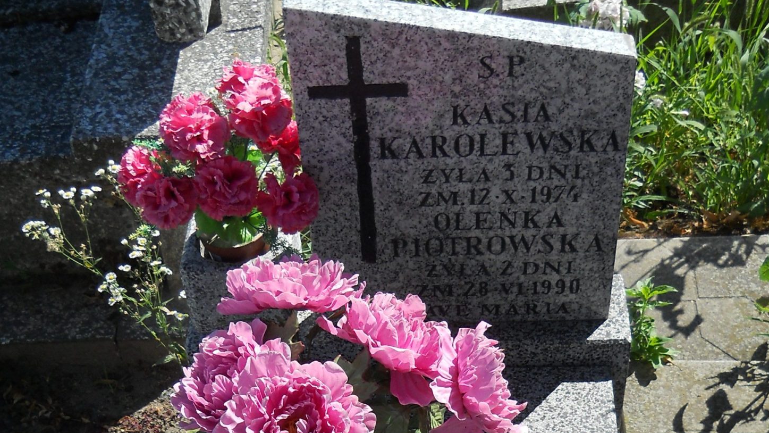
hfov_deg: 34.9
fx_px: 1223
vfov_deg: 19.1
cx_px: 387
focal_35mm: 60
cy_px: 489
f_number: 5.5
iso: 80
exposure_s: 1/250
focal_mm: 6.72
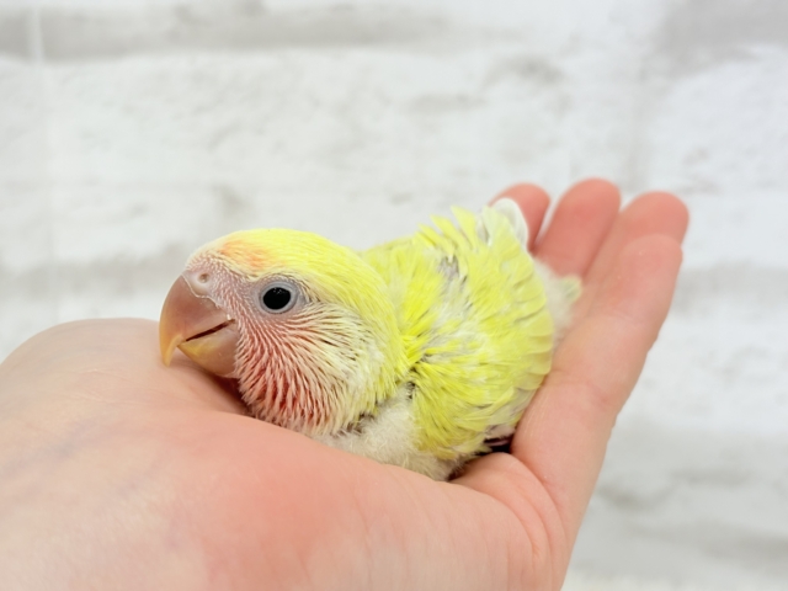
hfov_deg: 36.8
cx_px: 394
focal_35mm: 52
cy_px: 296
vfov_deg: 28.0
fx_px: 1184
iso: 32
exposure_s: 1/50
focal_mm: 5.96
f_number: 1.6
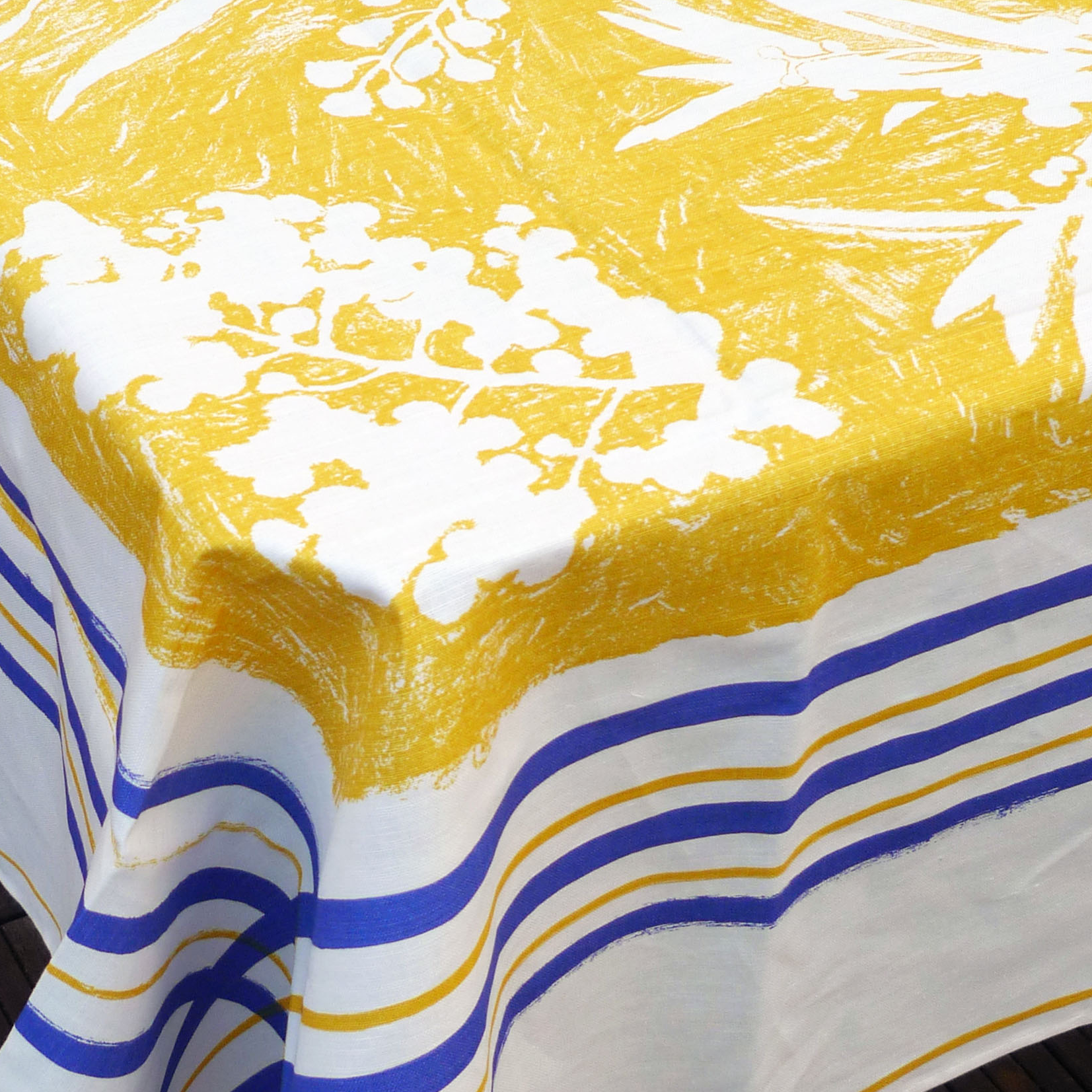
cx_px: 303
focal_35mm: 80
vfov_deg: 21.6
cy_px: 443
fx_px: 2855
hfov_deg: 21.5
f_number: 3.5
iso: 80
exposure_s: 1/250
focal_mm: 8.8
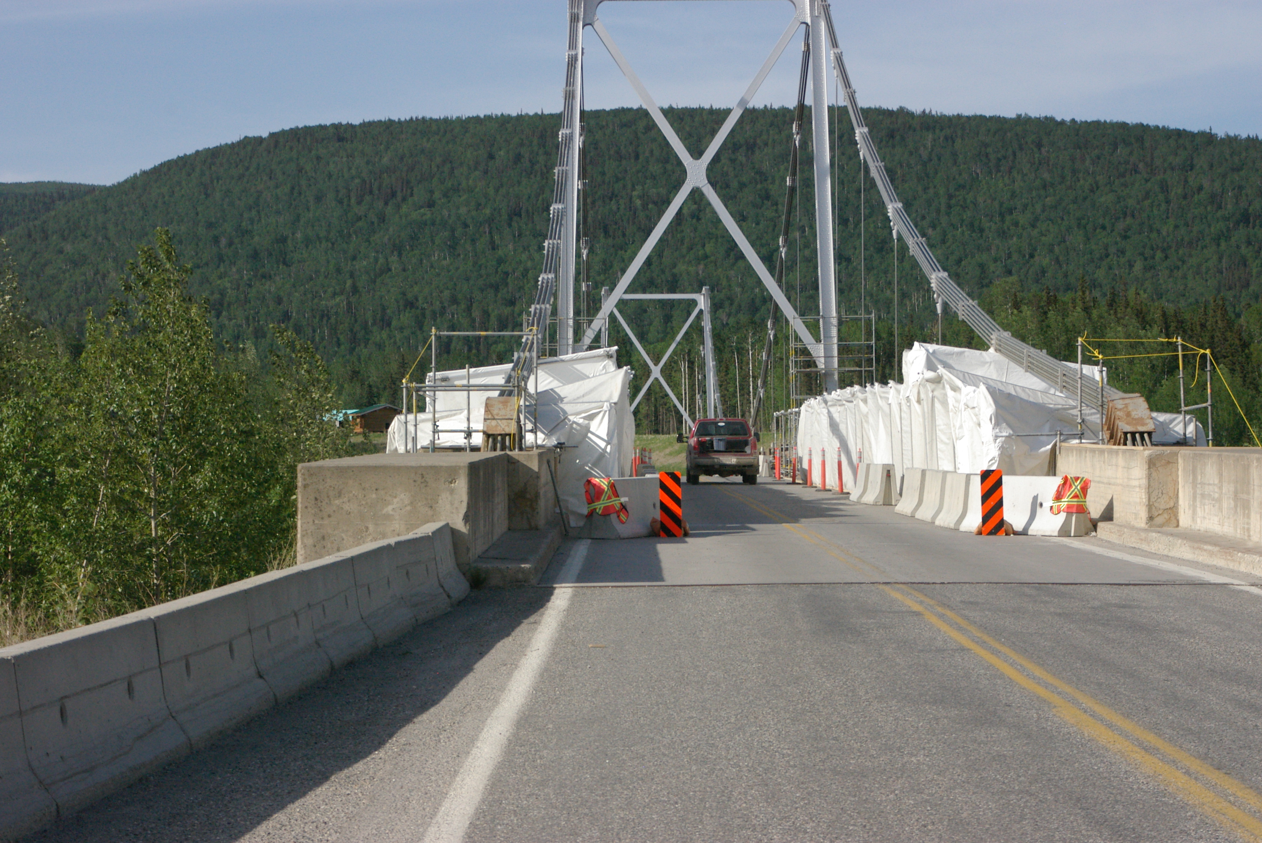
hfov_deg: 20.9
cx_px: 631
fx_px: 3419
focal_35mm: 98
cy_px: 422
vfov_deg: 14.0
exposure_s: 1/1500
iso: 800
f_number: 9.5
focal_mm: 65
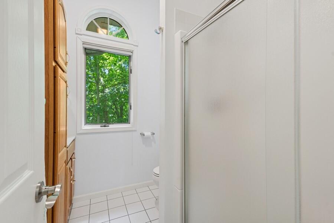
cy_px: 112
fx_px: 148
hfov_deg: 96.7
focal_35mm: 16
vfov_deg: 73.7
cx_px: 167
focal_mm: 16
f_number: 8
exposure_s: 1/6
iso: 400
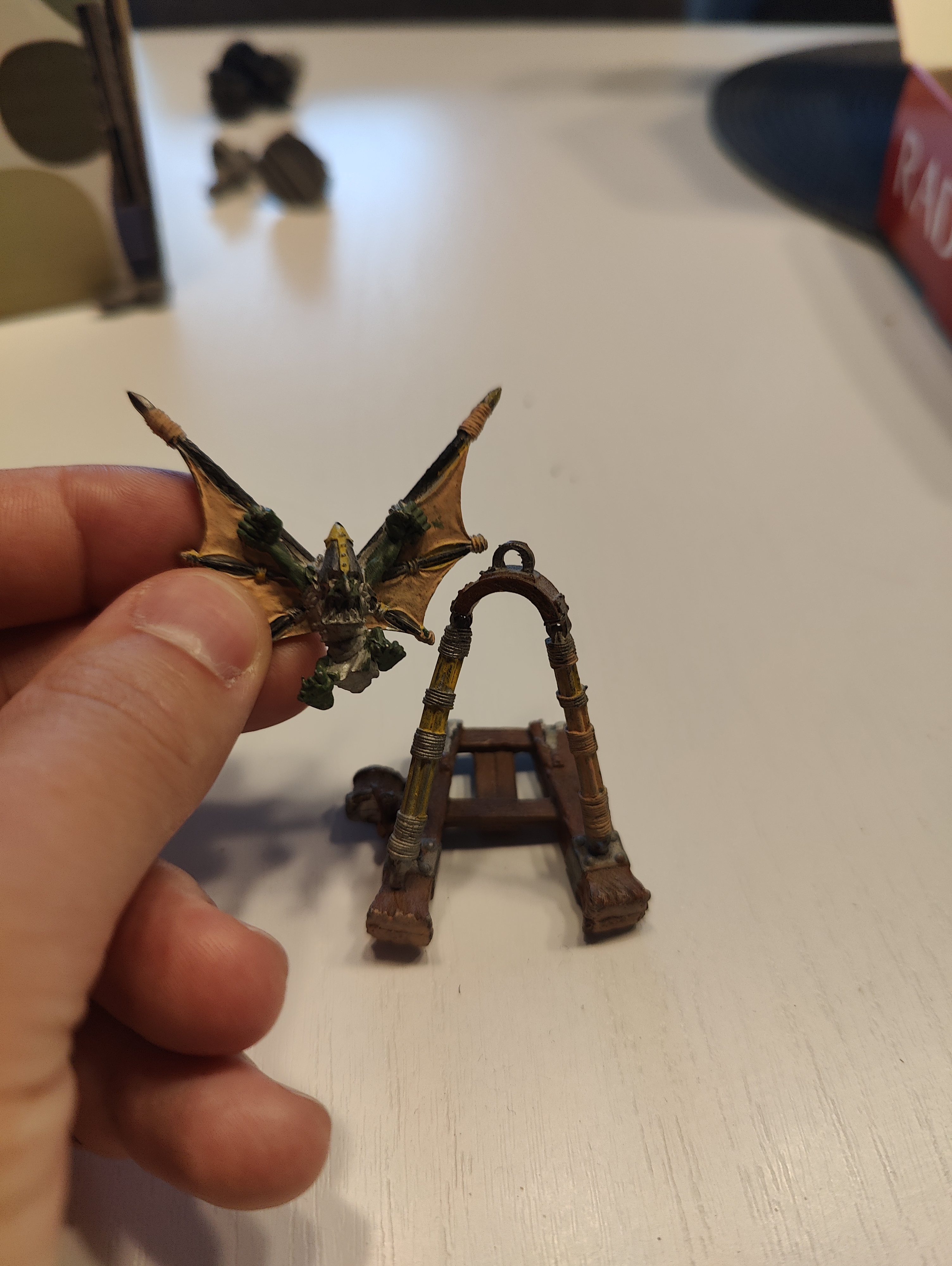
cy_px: 633
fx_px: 842
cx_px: 476
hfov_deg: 59.0
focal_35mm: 23
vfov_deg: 73.9
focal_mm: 6.06
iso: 125
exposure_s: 1/100
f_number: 1.8
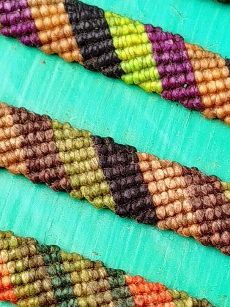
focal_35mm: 152
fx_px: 1347
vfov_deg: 13.0
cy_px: 189
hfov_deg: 9.8
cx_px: 160
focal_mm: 5.31
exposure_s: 1/120
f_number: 1.7
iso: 64
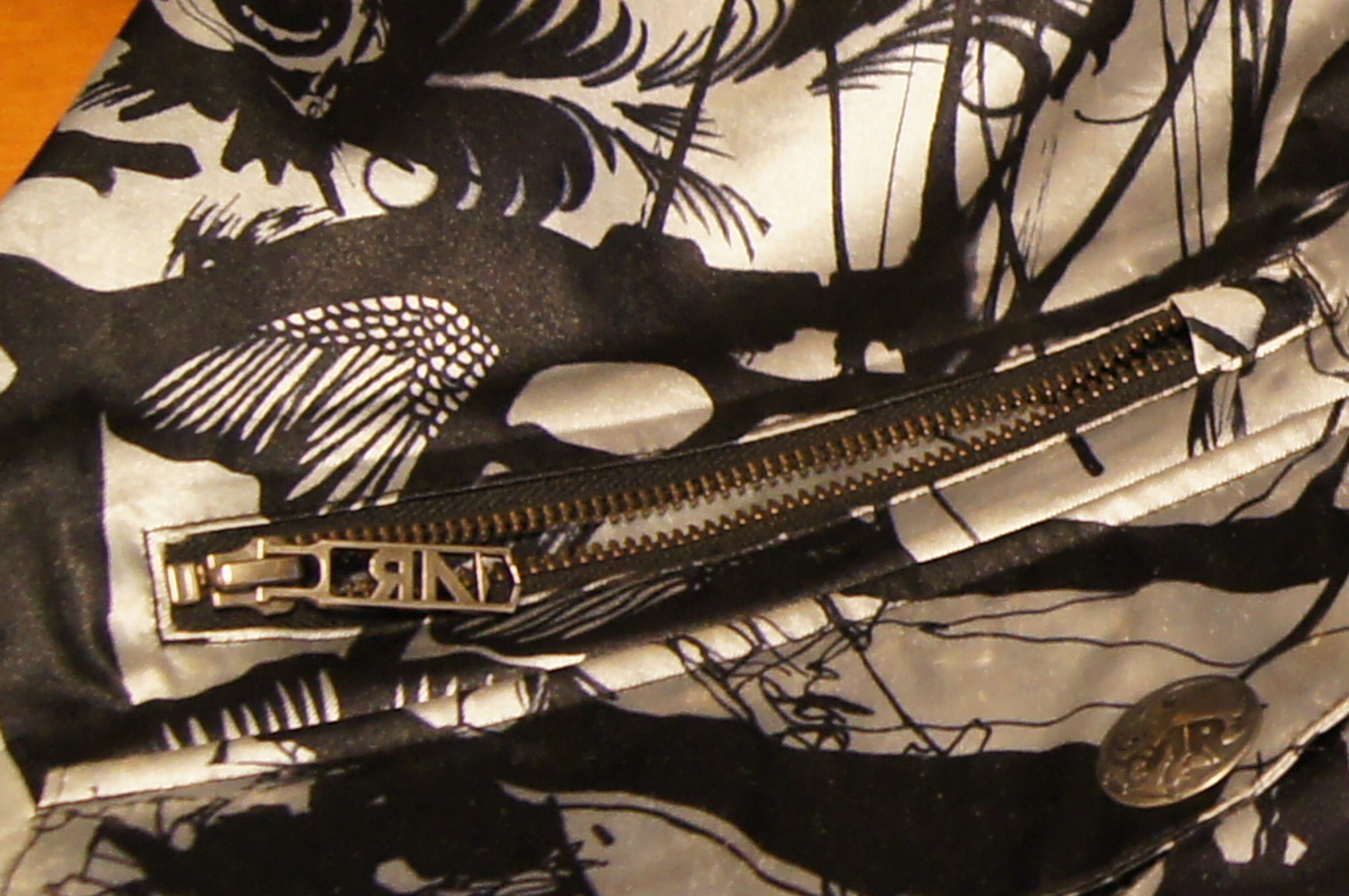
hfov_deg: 14.5
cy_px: 213
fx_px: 4867
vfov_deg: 10.5
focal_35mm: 130
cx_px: 2145
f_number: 3.5
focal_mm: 18
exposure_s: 1/30
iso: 640
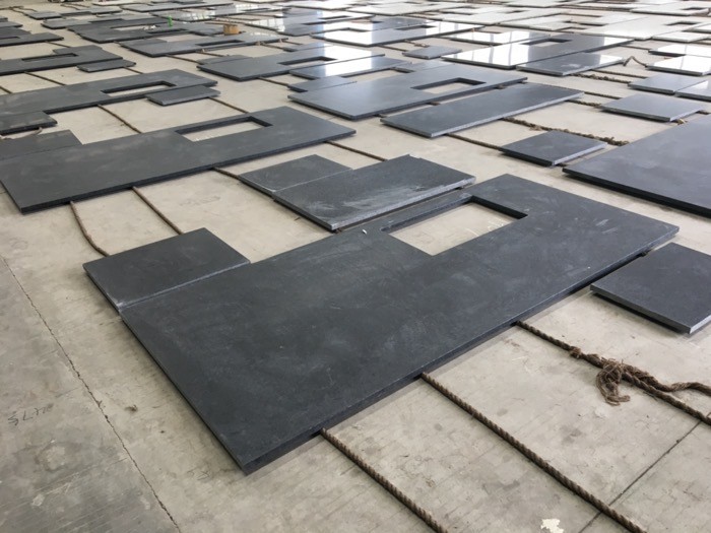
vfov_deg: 48.2
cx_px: 356
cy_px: 266
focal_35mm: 29
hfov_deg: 61.7
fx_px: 596
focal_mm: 4.15
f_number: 2.2
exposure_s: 1/33
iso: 25
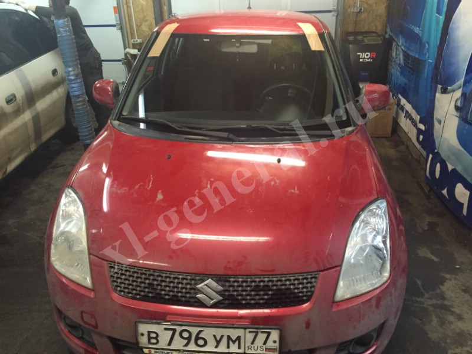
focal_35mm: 29
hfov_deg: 61.7
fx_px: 395
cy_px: 177
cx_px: 236
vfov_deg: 48.2
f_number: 2.2
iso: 250
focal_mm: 4.15
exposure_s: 1/25
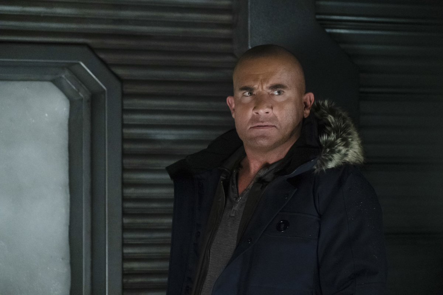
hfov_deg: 15.6
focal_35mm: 131
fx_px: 1612
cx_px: 222
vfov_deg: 10.5
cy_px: 148
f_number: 2.8
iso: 8000
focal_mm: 87.1
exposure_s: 1/160
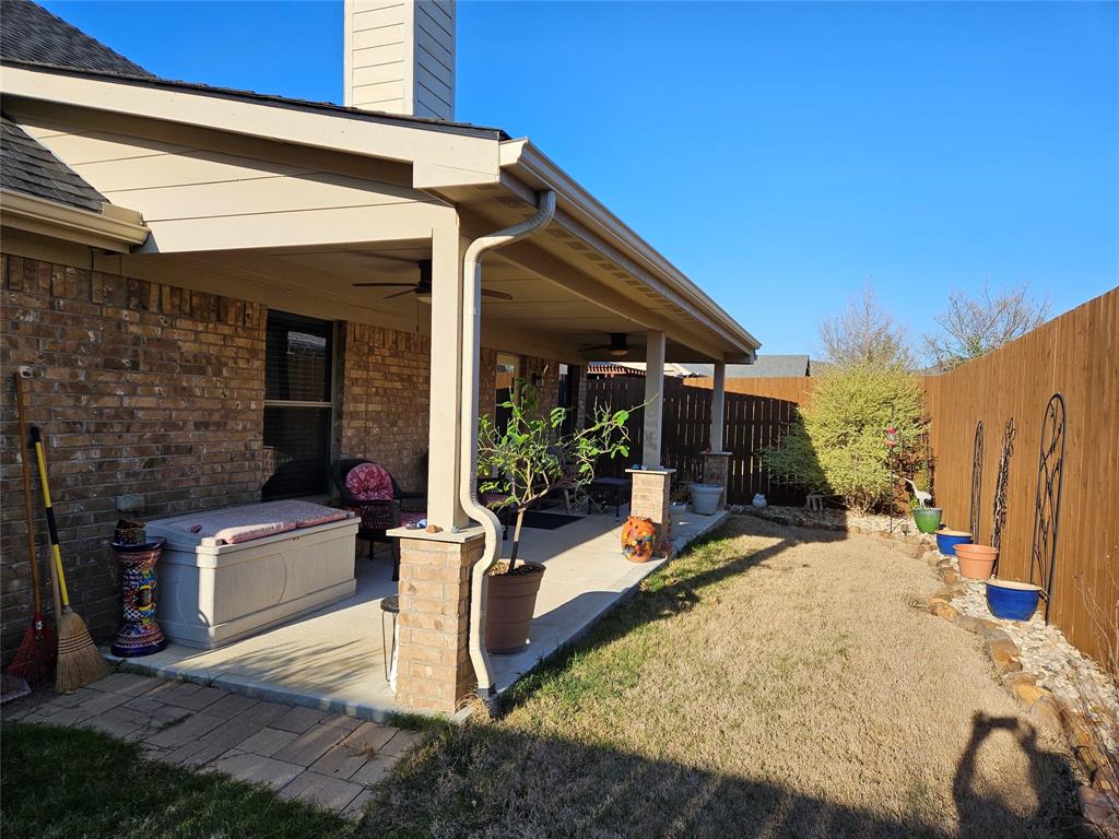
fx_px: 744
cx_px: 560
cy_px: 420
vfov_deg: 58.9
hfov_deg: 73.9
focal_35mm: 23
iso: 25
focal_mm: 5.4
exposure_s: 1/1358
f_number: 1.8
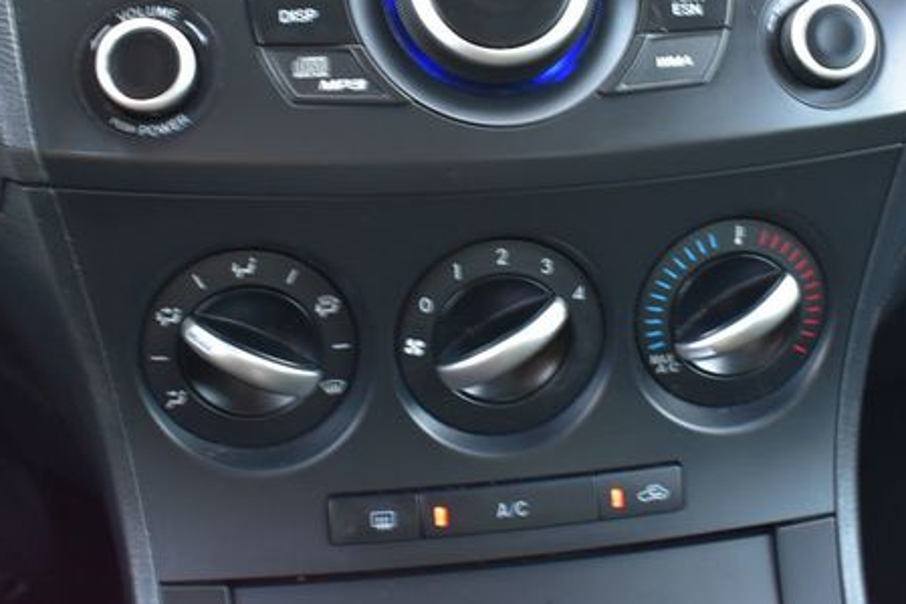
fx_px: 1182
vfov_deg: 28.4
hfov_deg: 41.9
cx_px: 490
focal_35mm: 47
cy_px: 190
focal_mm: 22
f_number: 6.3
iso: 900
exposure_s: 1/15
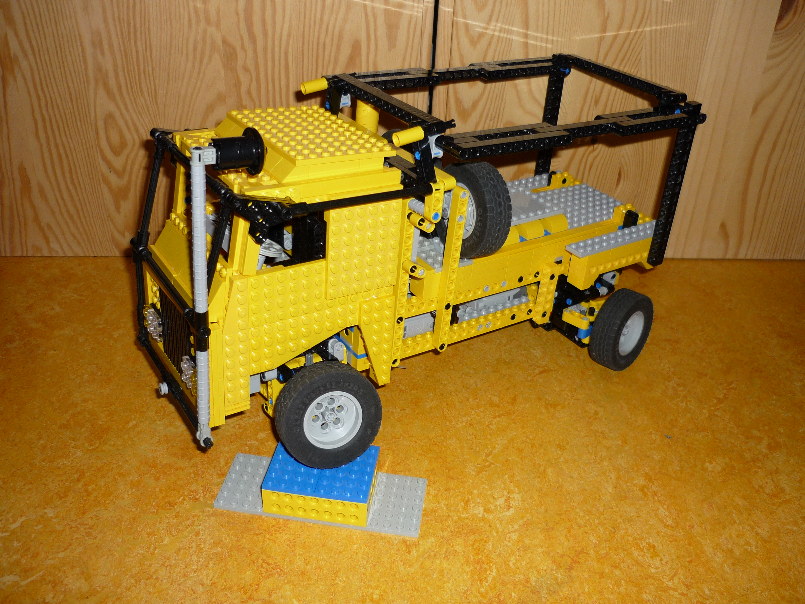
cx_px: 402
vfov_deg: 42.9
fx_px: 767
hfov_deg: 55.4
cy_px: 302
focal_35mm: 33
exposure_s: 1/30
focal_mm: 5.5
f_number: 2.8
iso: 100
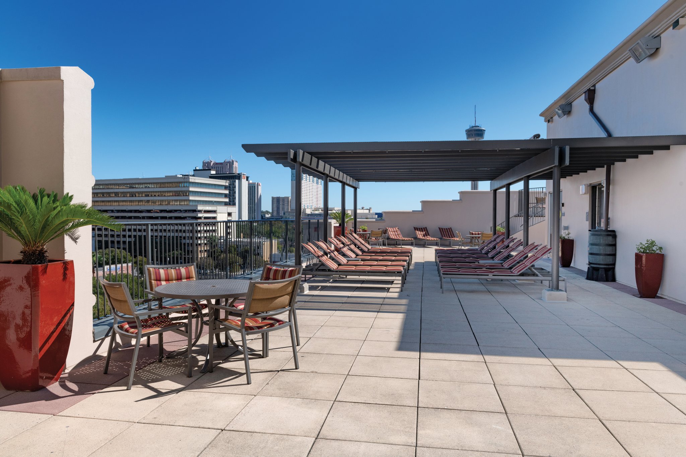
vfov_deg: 49.5
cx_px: 343
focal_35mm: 26
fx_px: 495
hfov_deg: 69.4
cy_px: 228
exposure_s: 1/400
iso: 200
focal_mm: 26
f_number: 11
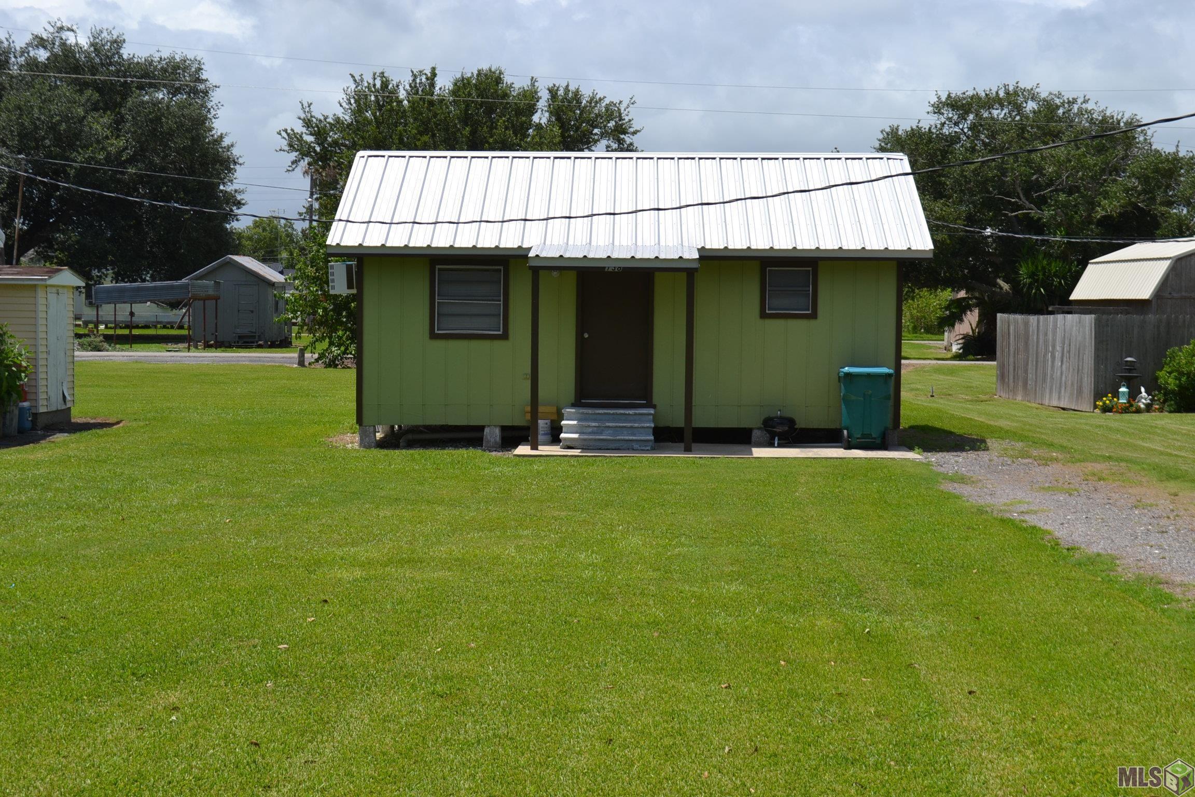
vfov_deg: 23.8
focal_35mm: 57
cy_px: 398
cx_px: 598
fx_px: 1892
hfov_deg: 35.1
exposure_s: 1/250
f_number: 8
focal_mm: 38
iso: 100
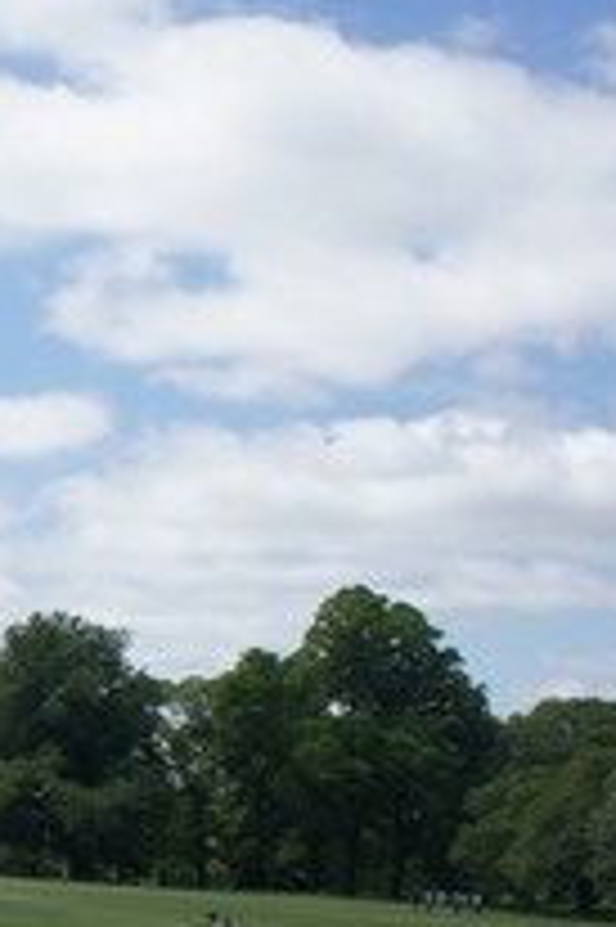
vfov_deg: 22.9
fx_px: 2277
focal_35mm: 89
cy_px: 594
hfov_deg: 13.1
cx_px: -652
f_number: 7.1
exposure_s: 1/500
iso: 200
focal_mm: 19
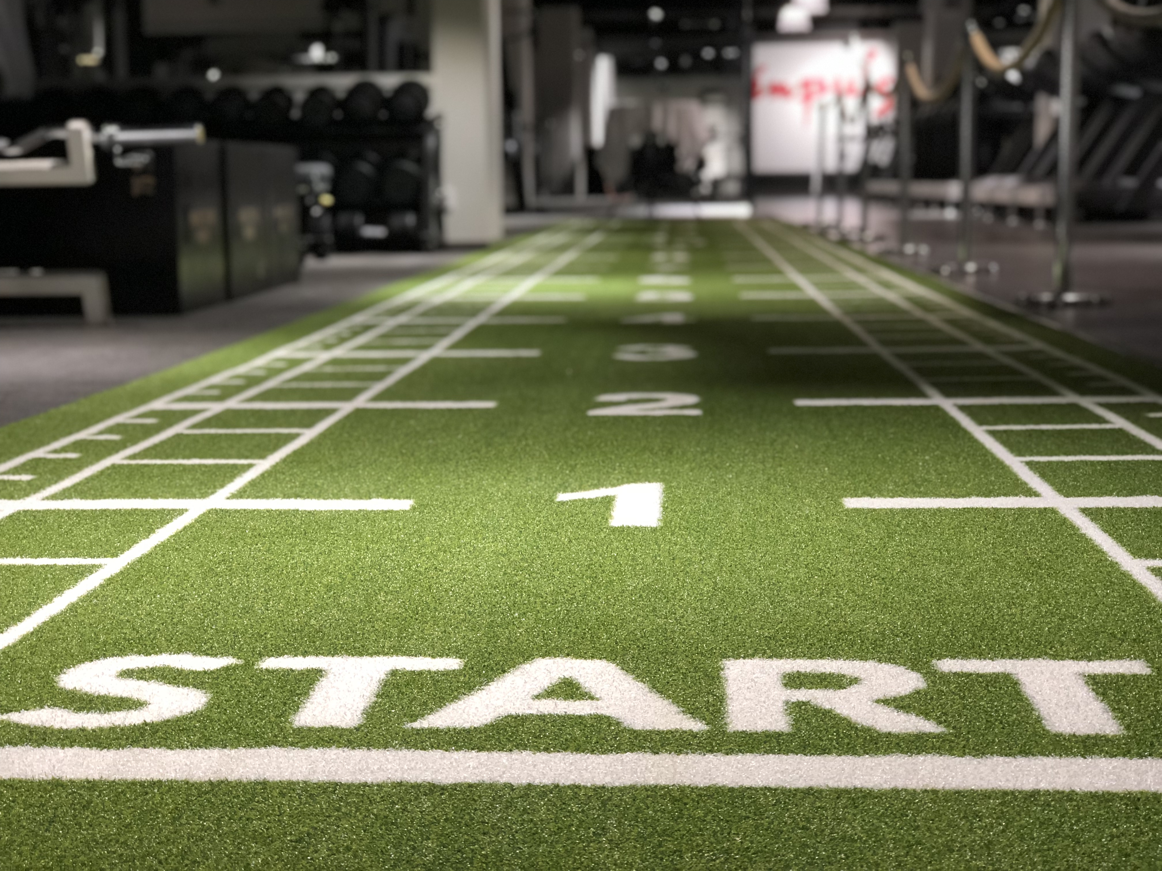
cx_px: 581
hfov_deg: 33.8
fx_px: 1913
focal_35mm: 57
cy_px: 436
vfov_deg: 25.7
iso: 125
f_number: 2.8
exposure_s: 1/33
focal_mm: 6.6
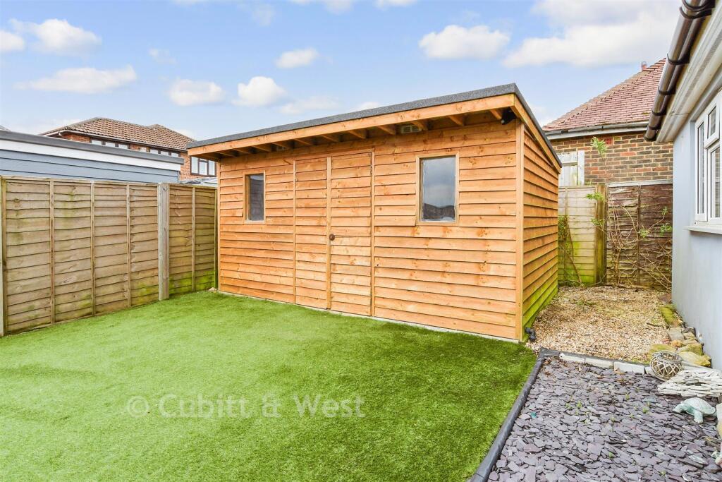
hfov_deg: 90.0
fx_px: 361
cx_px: 361
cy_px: 241
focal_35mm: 18
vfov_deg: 67.4
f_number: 8
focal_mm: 12
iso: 200
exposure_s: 1/80
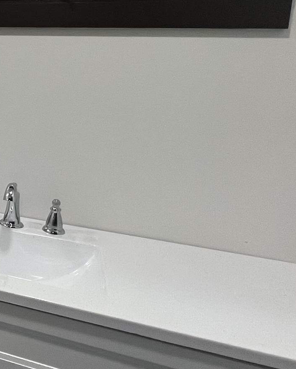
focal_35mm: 44
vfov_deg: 41.2
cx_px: -213
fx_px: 482
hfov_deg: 22.7
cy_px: 112
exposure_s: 1/120
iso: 125
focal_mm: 1.57
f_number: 1.8
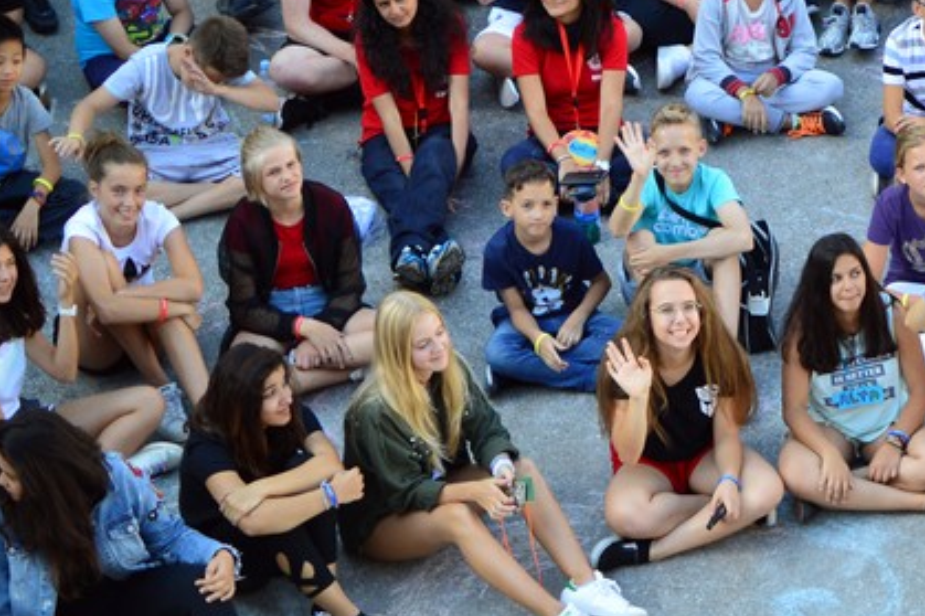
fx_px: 3293
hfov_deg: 15.5
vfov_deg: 10.6
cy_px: 8
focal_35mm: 128
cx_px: 1055
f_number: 1.8
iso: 100
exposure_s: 1/400
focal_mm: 35
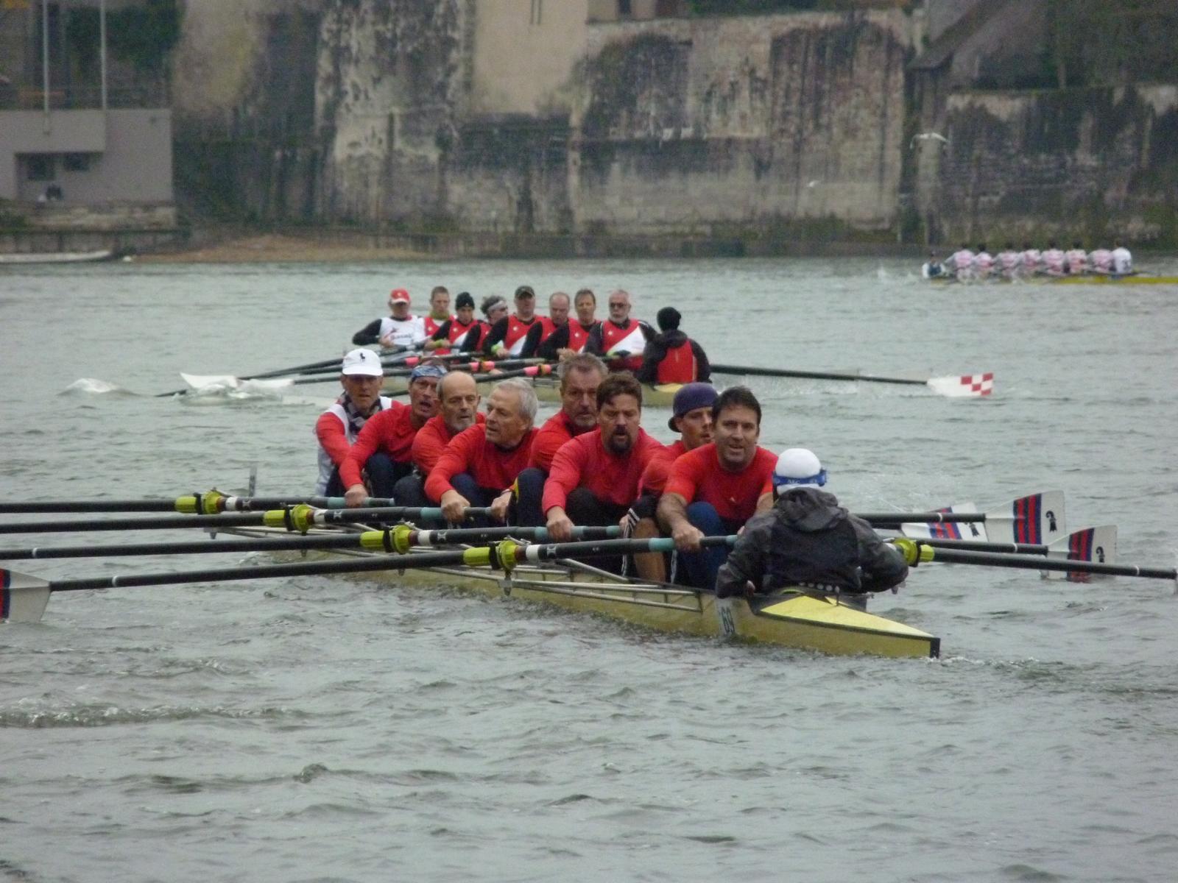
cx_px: 589
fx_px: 16539
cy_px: 442
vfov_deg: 3.1
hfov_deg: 4.1
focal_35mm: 486
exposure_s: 1/500
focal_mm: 86.4
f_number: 4.4
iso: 640
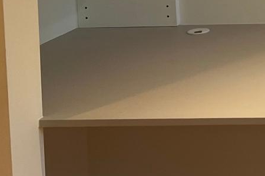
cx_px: 552
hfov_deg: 13.8
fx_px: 905
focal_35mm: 123
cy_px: -155
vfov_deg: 10.4
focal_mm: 5.7
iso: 80
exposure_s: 1/60
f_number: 1.5
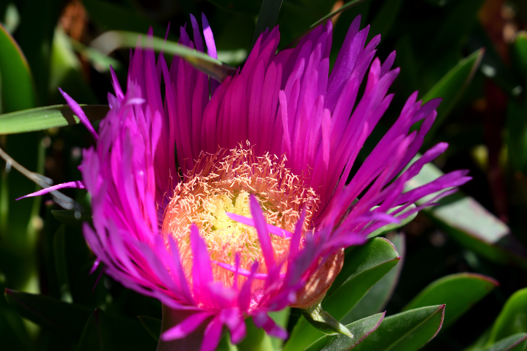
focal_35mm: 82
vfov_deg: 16.6
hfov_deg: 24.6
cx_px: 264
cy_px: 176
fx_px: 1208
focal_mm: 55
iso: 100
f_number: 8
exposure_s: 1/400
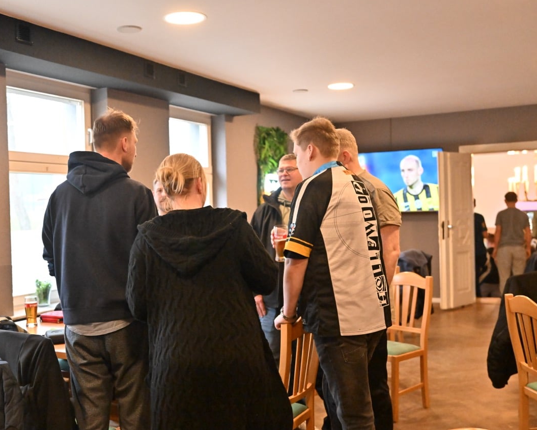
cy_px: 213
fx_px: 652
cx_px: 230
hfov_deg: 44.7
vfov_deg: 36.5
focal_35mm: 41
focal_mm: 36
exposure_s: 1/640
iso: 8000
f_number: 2.8
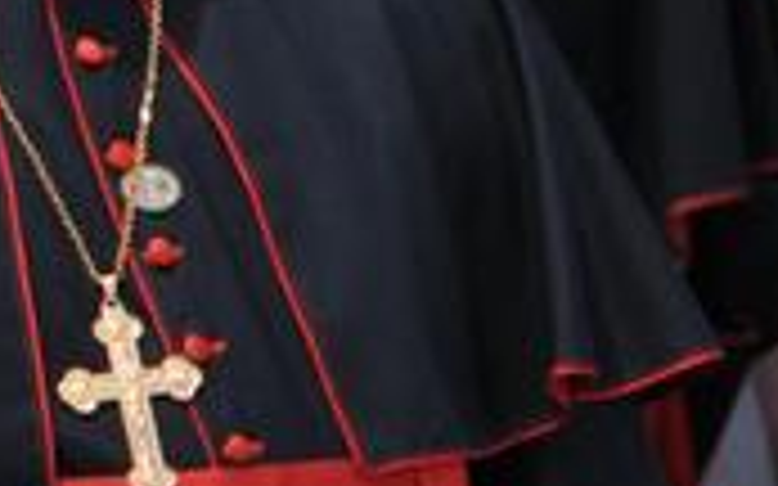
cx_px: -504
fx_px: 22510
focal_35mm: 1062
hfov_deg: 2.0
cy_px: -61
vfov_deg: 1.2
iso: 400
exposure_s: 1/800
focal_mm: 200
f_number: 8
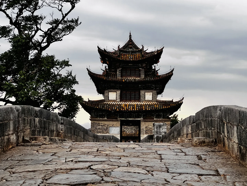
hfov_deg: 25.3
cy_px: 93
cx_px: 124
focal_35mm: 77
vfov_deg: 19.1
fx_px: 549
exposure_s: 1/60
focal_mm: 9
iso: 320
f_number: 2.8
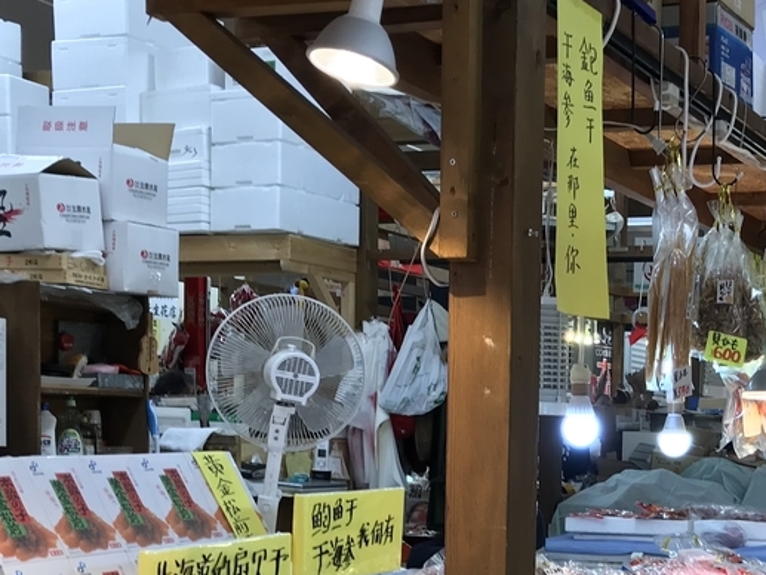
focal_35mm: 65
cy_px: 541
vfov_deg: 22.0
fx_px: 1439
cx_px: 665
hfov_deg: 28.8
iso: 25
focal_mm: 3.99
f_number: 1.8
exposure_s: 1/50
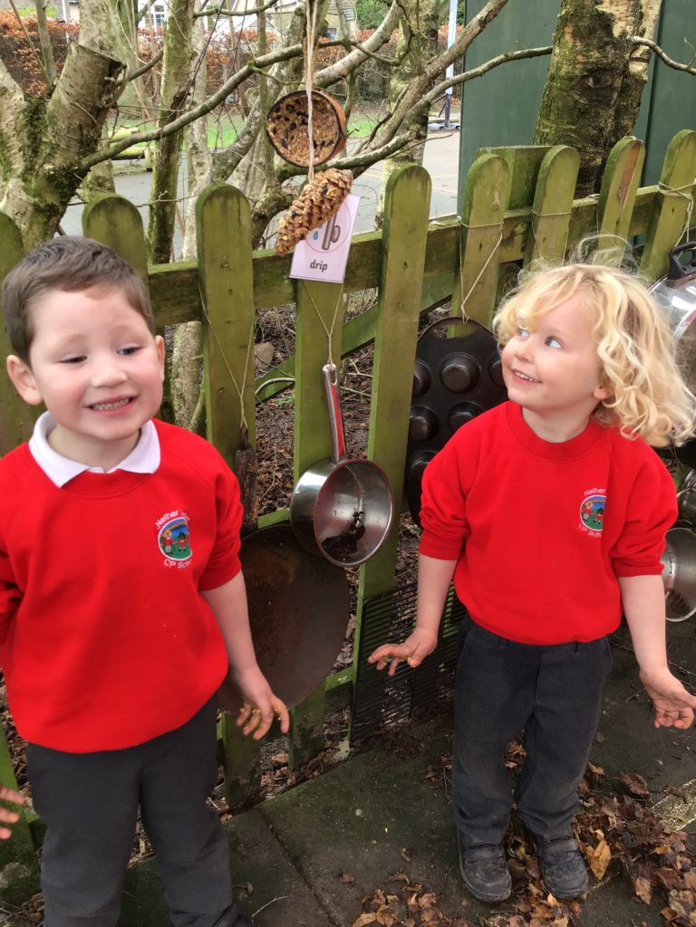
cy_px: 464
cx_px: 348
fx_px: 831
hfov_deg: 45.4
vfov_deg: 58.4
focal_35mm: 31
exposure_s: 1/50
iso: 32
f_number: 2.4
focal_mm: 3.3
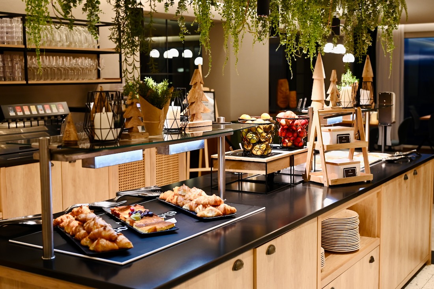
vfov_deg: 28.6
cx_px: 217
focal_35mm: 47
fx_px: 566
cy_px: 144
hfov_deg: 41.9
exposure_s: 1/50
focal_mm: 47
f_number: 4
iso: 1400
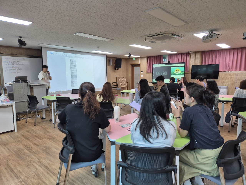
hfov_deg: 73.9
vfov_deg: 58.9
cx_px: 123
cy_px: 92
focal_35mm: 23
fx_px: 163
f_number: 1.8
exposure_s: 1/120
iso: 80
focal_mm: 5.4
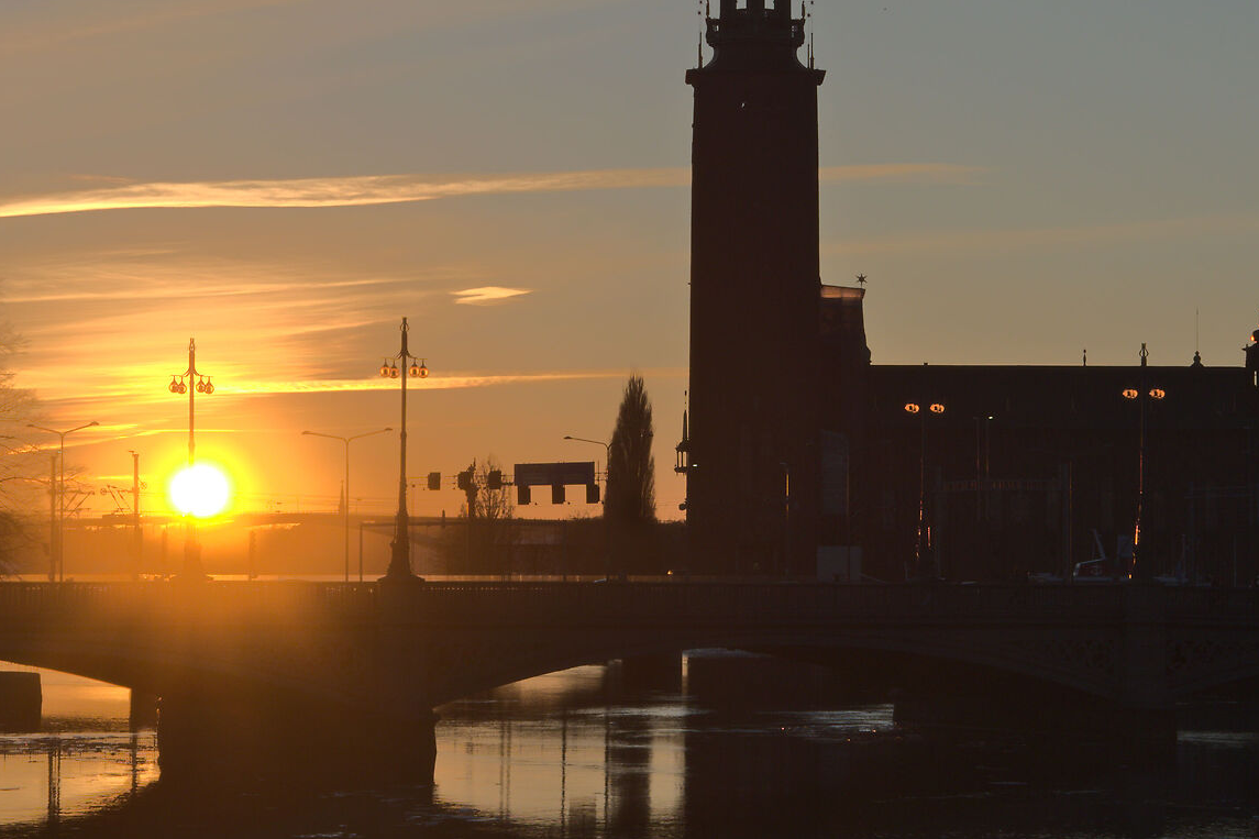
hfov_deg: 13.6
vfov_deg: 9.1
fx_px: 5280
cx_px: 718
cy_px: 386
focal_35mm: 151
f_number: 7.1
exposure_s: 1/200
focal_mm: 48
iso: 200
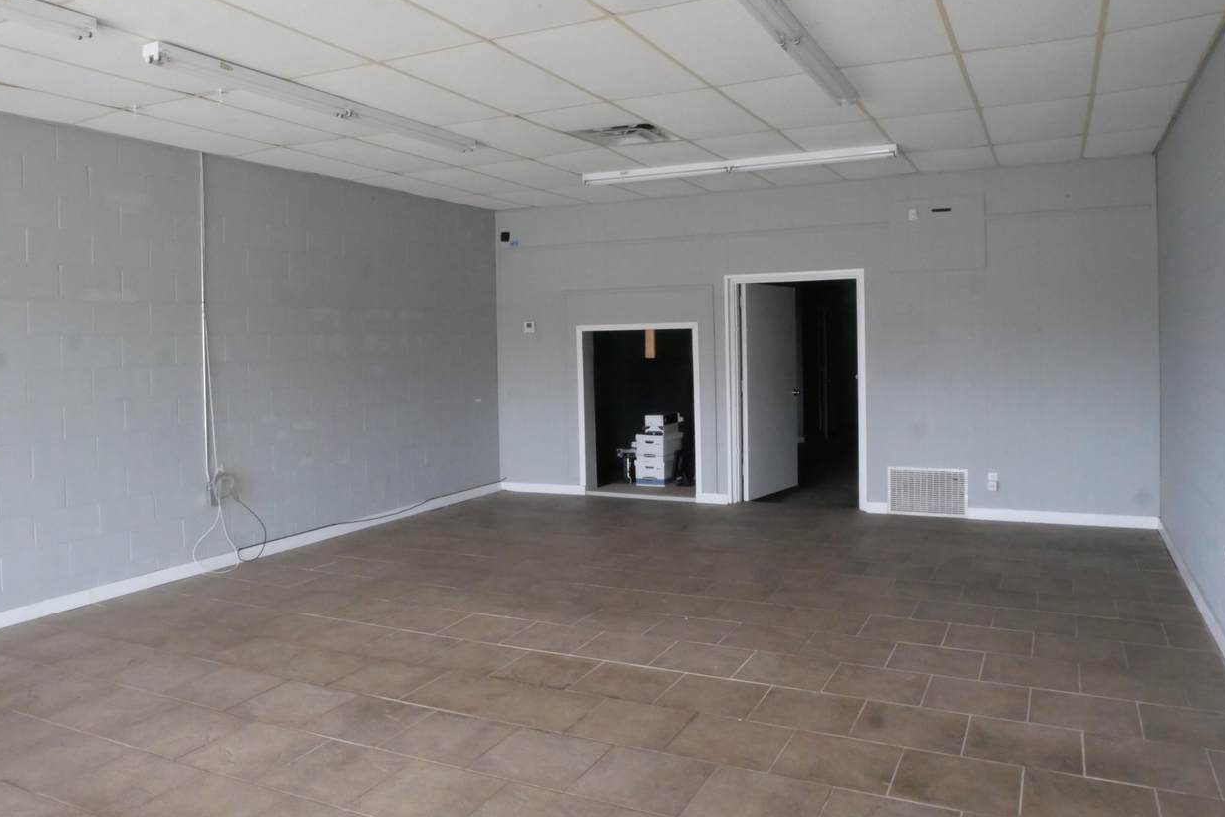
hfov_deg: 69.4
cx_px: 593
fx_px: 885
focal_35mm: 26
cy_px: 355
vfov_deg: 49.4
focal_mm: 12
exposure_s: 1/4
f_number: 22
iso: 3200
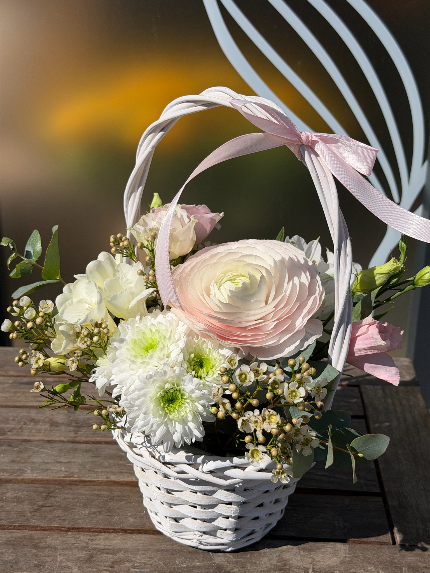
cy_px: 286
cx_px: 215
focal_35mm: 48
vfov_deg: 39.7
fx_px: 795
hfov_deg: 30.3
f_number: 1.78
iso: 64
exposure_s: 1/11364
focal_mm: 6.76
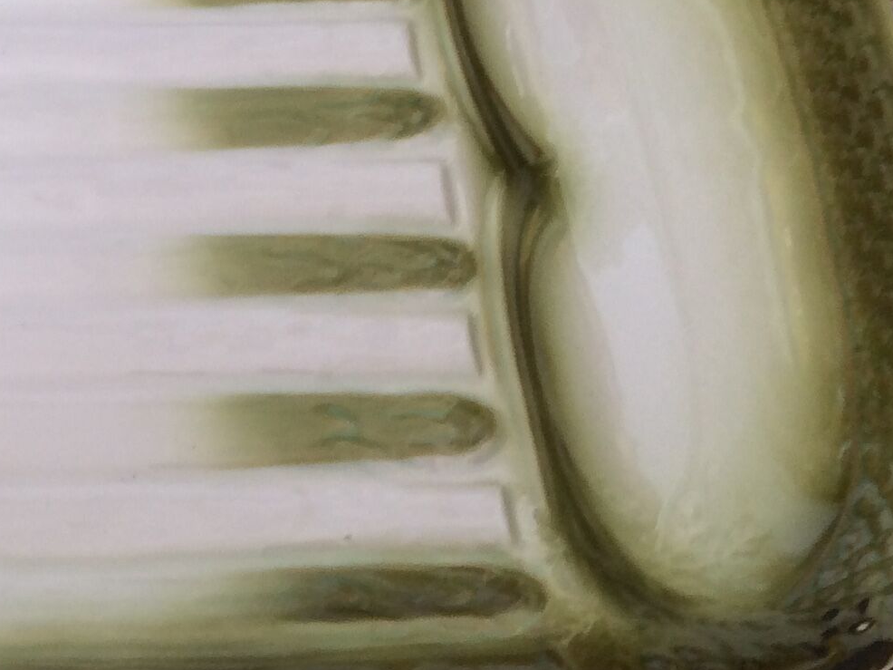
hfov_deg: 22.1
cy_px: 188
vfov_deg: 17.5
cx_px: -84
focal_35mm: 84
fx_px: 2166
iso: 32
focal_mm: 3.3
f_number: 2.4
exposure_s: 1/25
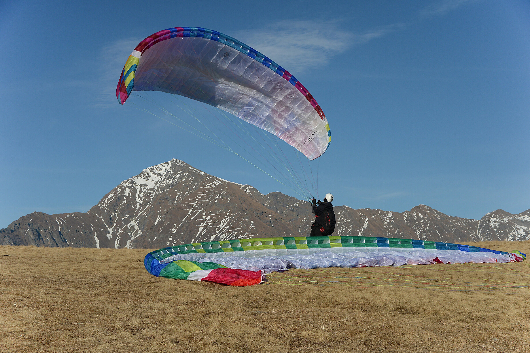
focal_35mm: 62
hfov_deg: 32.4
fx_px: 912
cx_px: 265
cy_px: 176
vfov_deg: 21.9
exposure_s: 1/3200
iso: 800
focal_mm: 62
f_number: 11
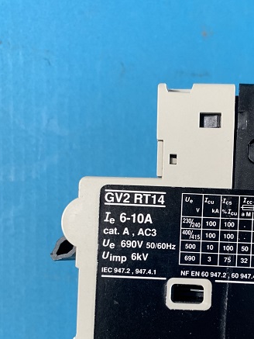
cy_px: 263
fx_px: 469
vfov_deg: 38.4
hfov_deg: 29.1
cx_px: 229
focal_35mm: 48
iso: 250
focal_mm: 4.25
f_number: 1.8
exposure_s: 1/60
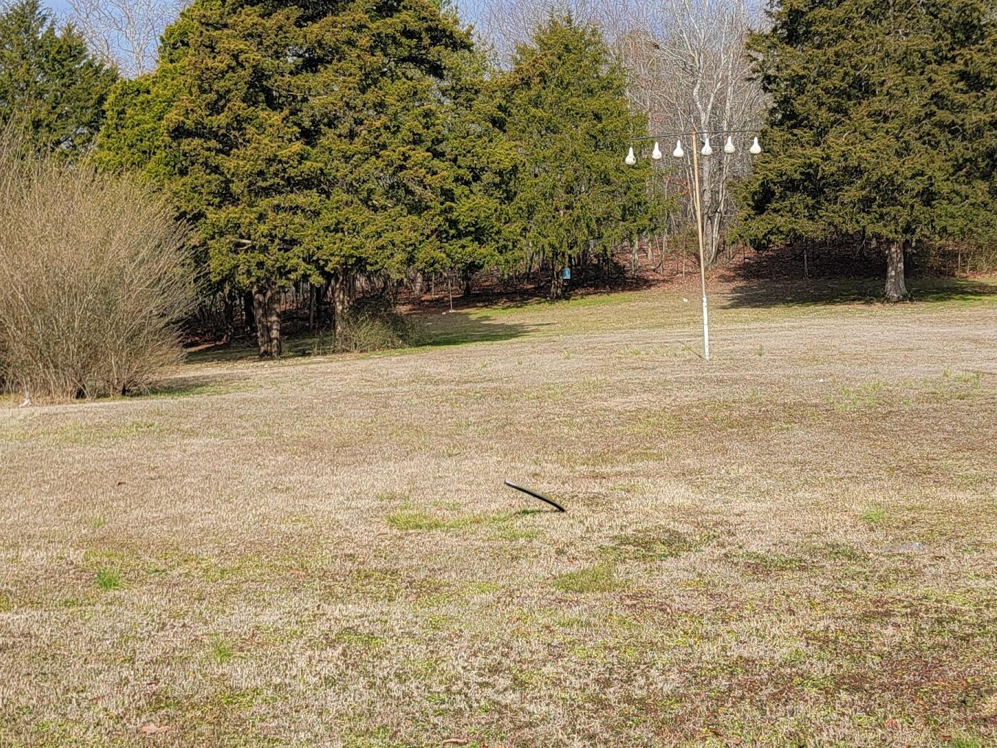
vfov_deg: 27.5
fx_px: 1527
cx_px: 486
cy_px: 334
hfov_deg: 36.2
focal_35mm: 53
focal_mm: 6.7
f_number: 1.8
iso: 16
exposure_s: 1/699
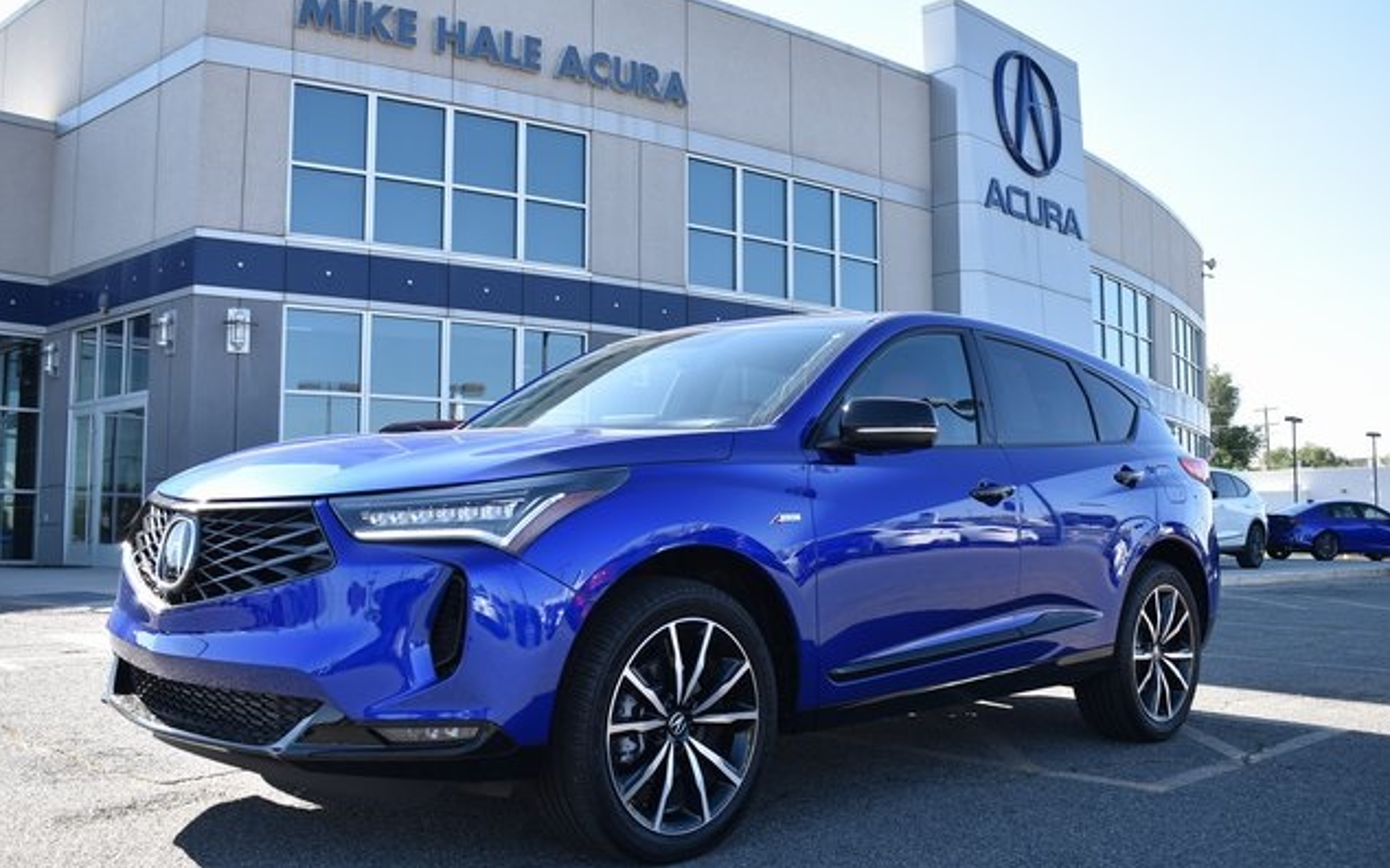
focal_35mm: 36
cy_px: 425
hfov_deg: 54.6
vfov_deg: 35.8
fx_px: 1345
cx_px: 697
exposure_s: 1/125
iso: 100
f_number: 6.3
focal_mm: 23
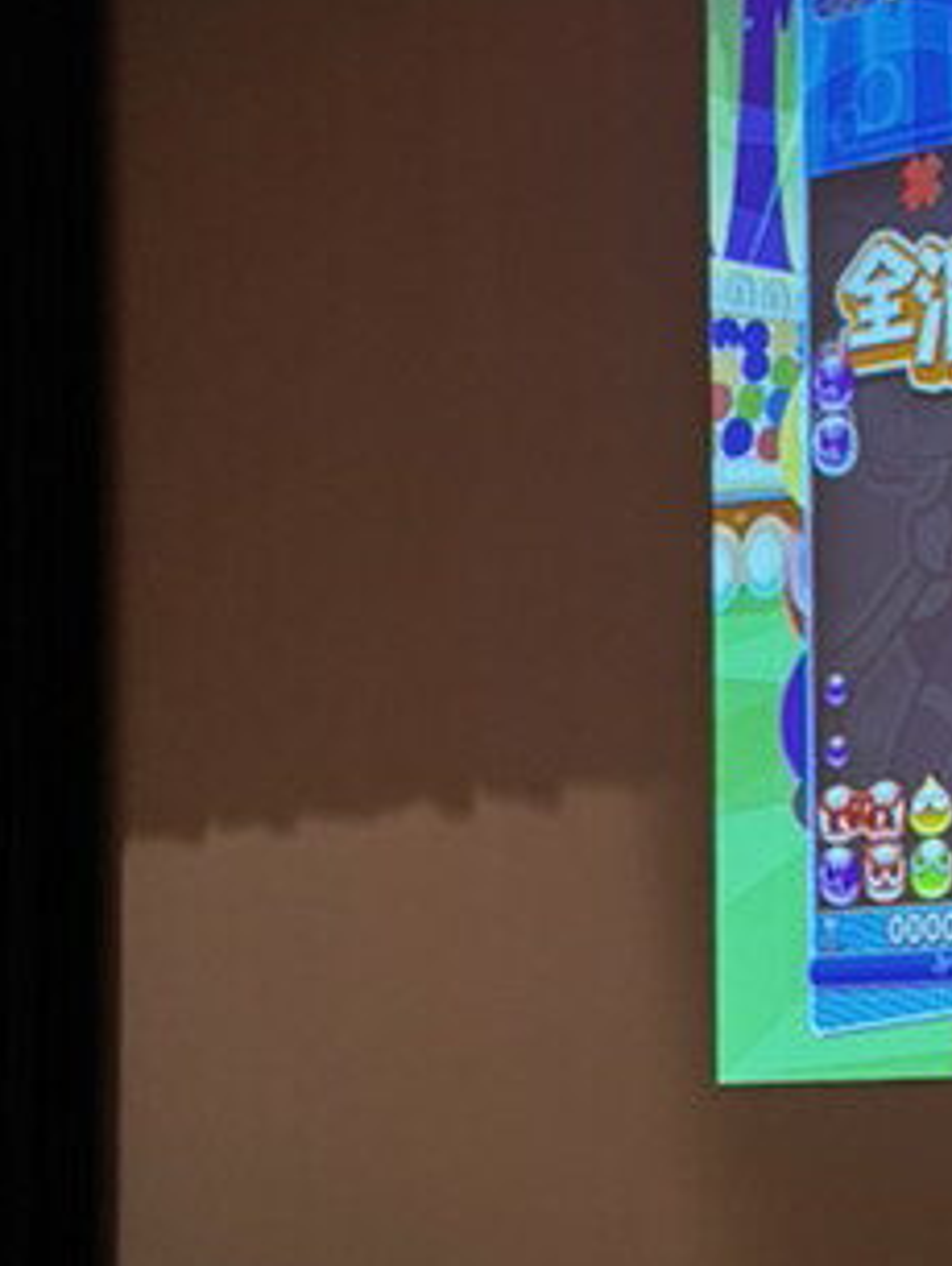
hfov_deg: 15.3
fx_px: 3442
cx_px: 1064
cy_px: 749
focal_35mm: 94
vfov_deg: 20.8
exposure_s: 1/40
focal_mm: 6.8
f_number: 1.8
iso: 640
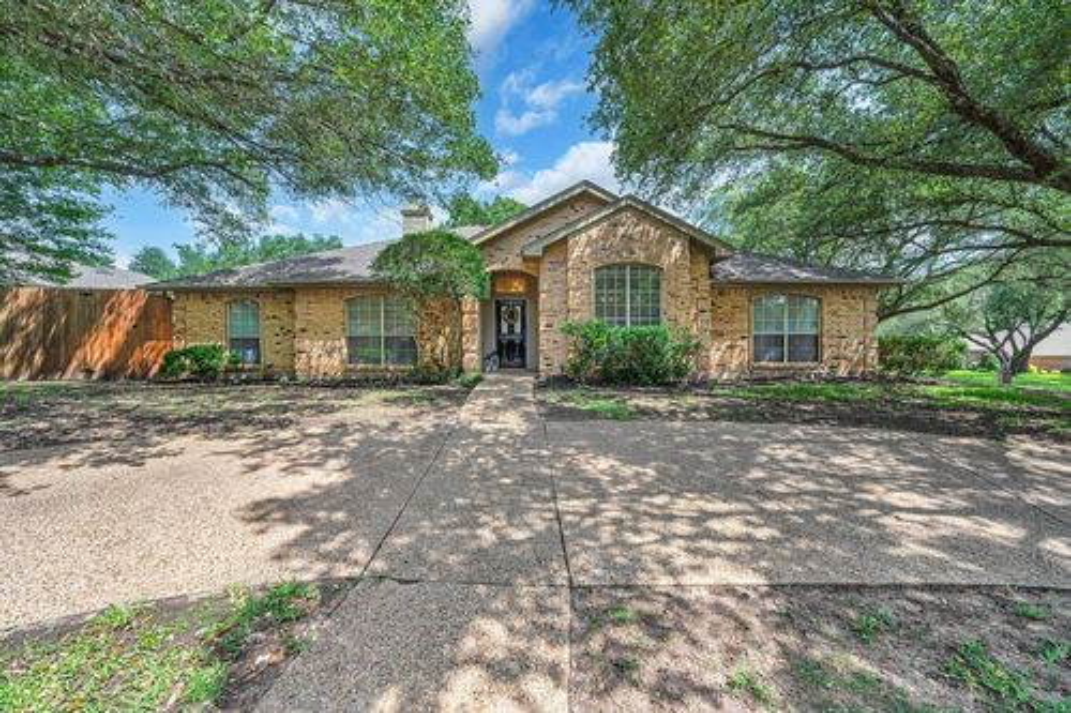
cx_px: 536
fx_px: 416
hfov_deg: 104.3
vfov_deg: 81.2
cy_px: 356
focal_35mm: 14
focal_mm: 14
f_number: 8
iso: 125
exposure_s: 1/125
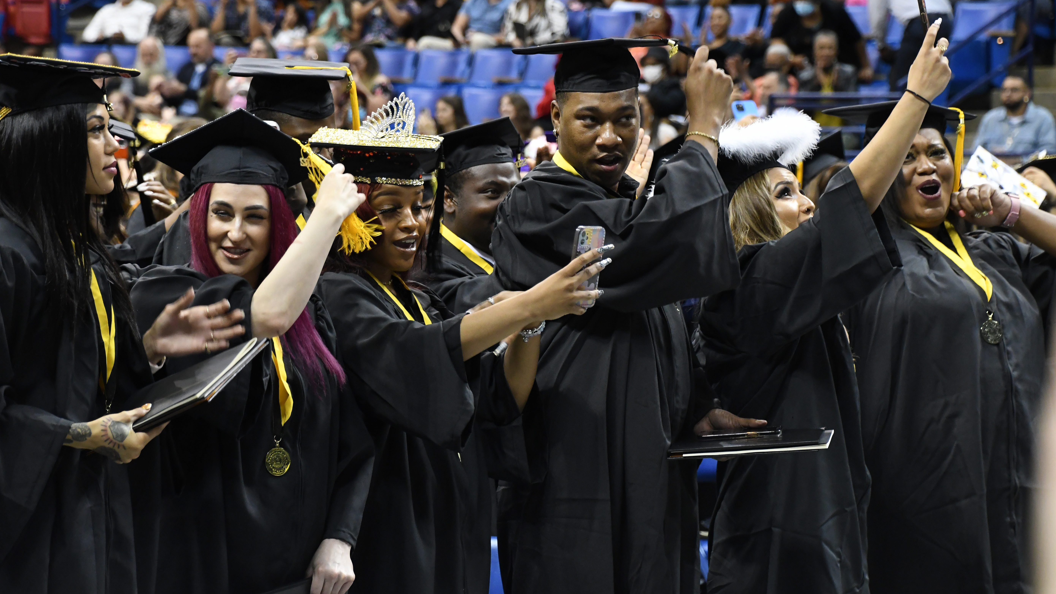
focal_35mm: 166
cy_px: 257
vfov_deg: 7.3
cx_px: 529
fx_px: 4635
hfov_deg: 13.0
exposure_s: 1/100
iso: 2500
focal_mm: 105
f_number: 5.6
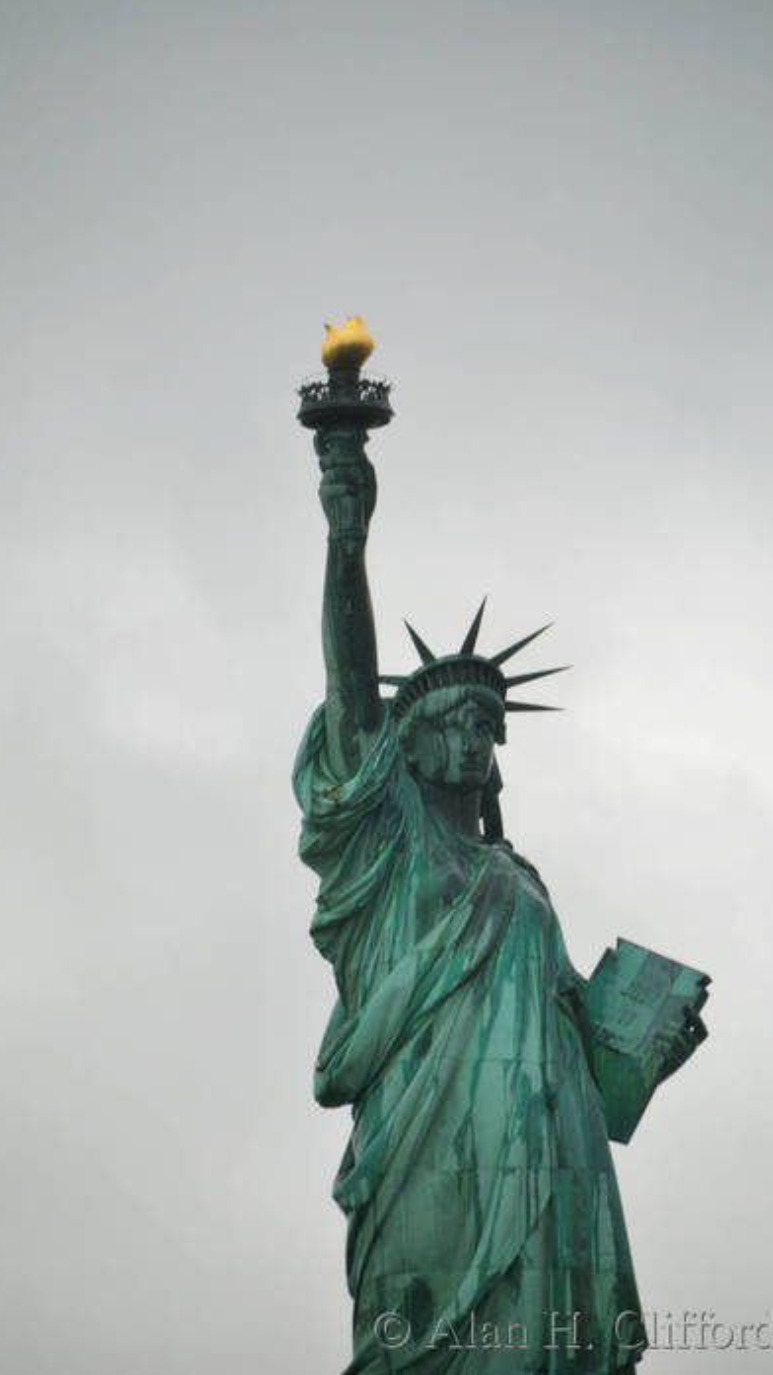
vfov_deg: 6.8
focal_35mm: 316
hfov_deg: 3.8
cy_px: 687
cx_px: 373
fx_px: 11516
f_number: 5.6
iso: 125
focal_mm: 200
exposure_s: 1/200
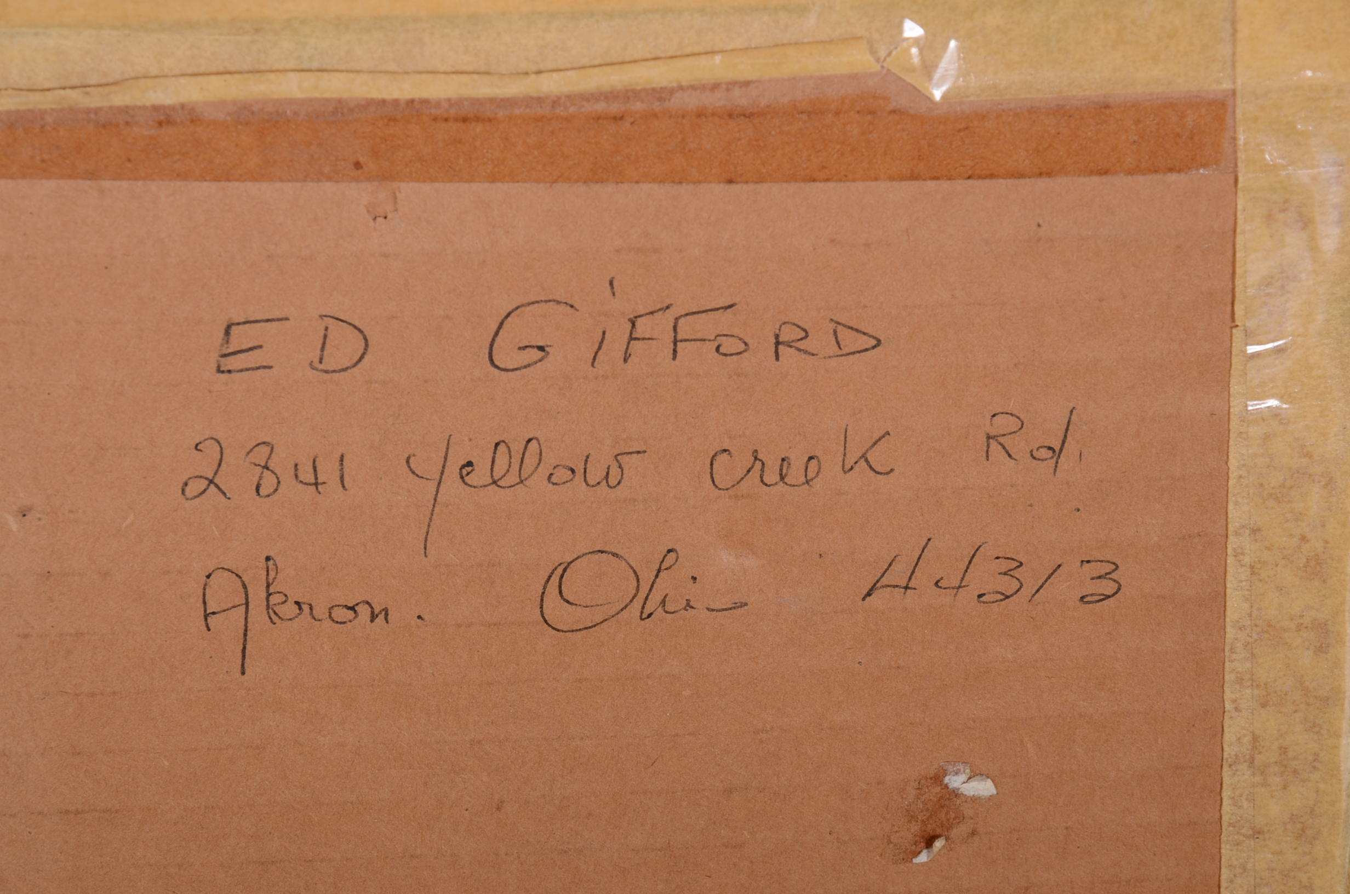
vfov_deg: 8.7
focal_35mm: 158
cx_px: 675
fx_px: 5894
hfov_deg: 13.1
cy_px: 447
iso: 125
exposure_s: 1/125
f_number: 13
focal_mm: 105
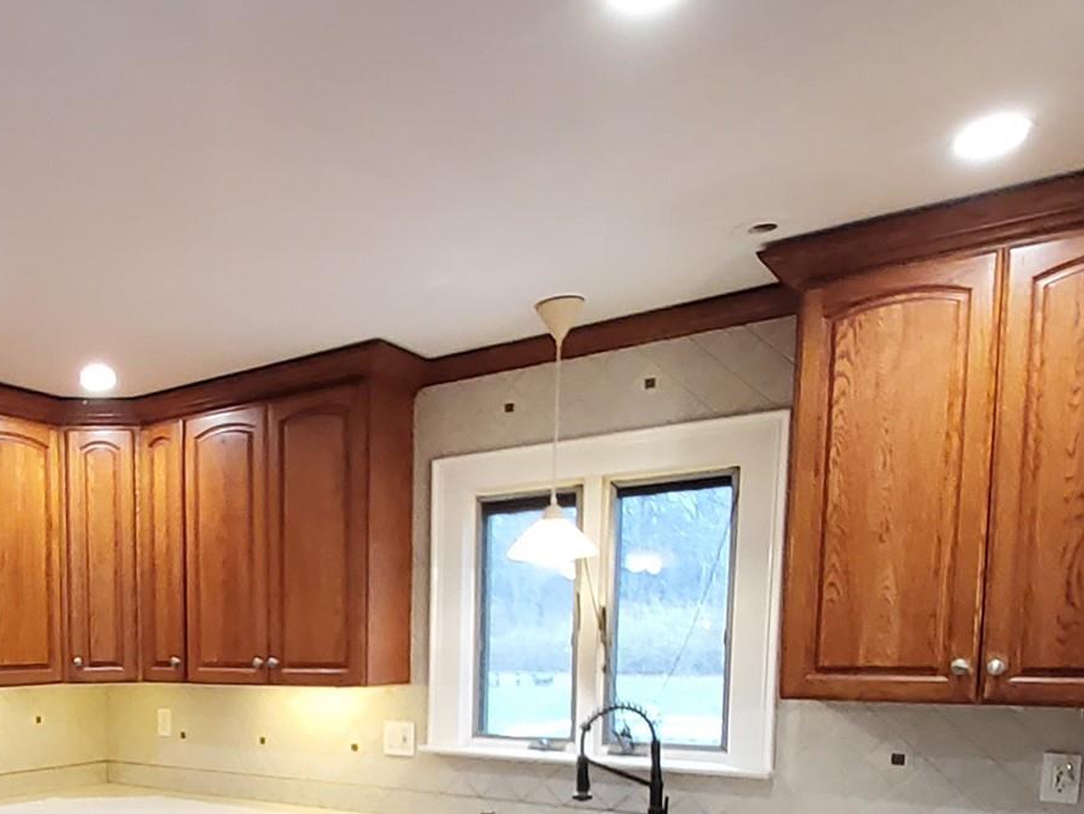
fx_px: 940
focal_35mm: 30
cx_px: 164
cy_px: 744
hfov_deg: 54.3
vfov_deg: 42.6
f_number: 2.2
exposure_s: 1/30
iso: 200
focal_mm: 1.13
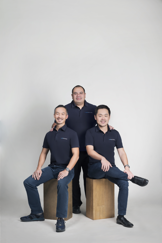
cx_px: 81
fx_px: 337
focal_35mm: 50
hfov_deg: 27.0
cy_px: 122
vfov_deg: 39.6
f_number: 5.6
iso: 400
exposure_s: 1/90
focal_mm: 50
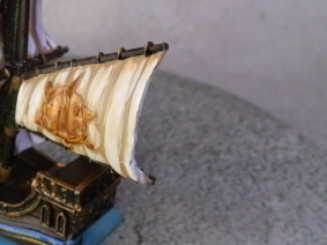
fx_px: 500
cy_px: 82
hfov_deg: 33.9
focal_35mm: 53
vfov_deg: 27.3
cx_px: 22
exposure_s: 1/160
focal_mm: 5
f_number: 3.1
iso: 400
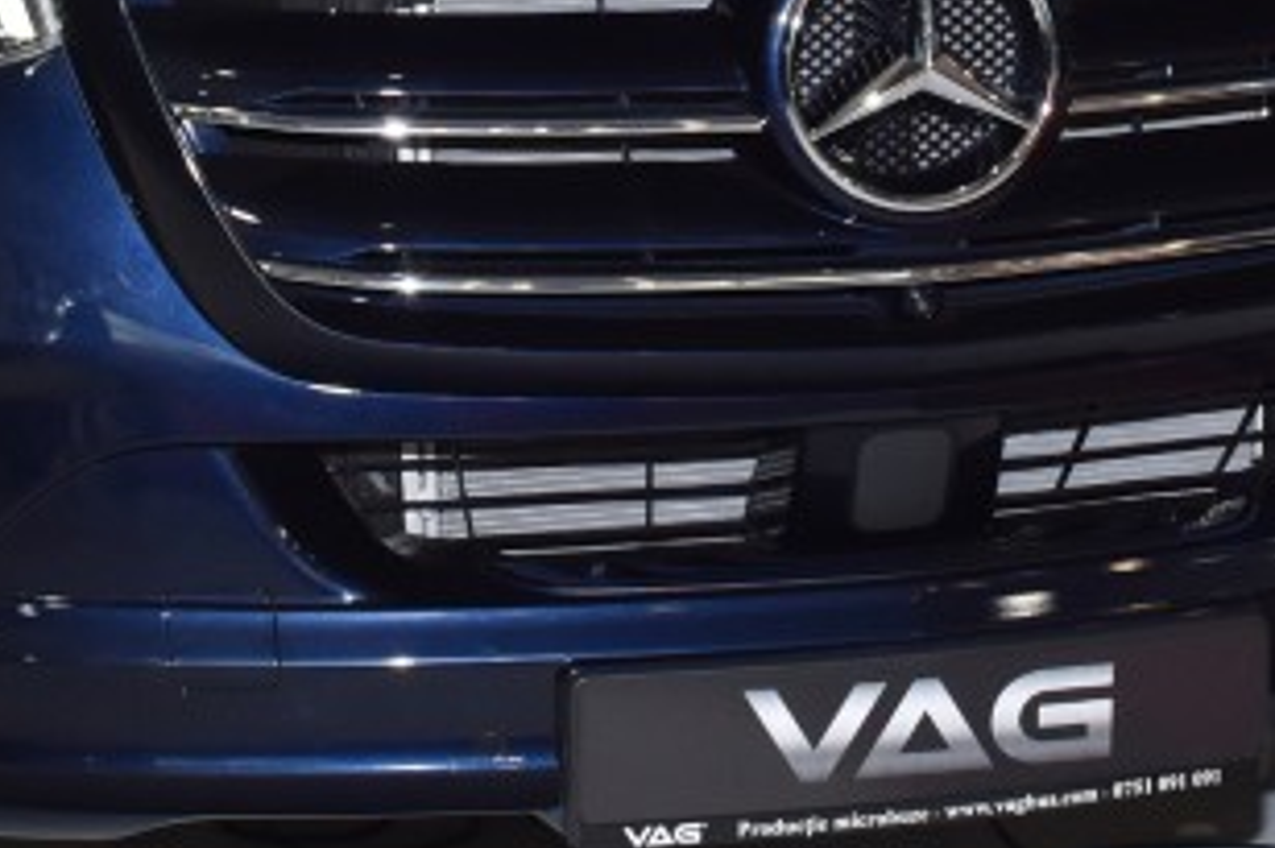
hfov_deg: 20.2
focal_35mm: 101
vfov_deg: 13.1
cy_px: -240
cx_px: 710
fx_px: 3575
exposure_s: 1/125
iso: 800
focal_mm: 18
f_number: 5.6
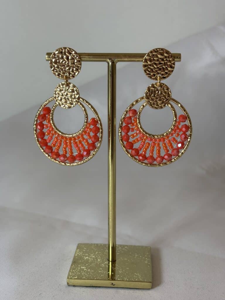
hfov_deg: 28.0
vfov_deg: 36.8
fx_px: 451
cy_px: 150
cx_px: 112
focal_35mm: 52
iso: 25
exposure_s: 1/123
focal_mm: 5.96
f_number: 1.6
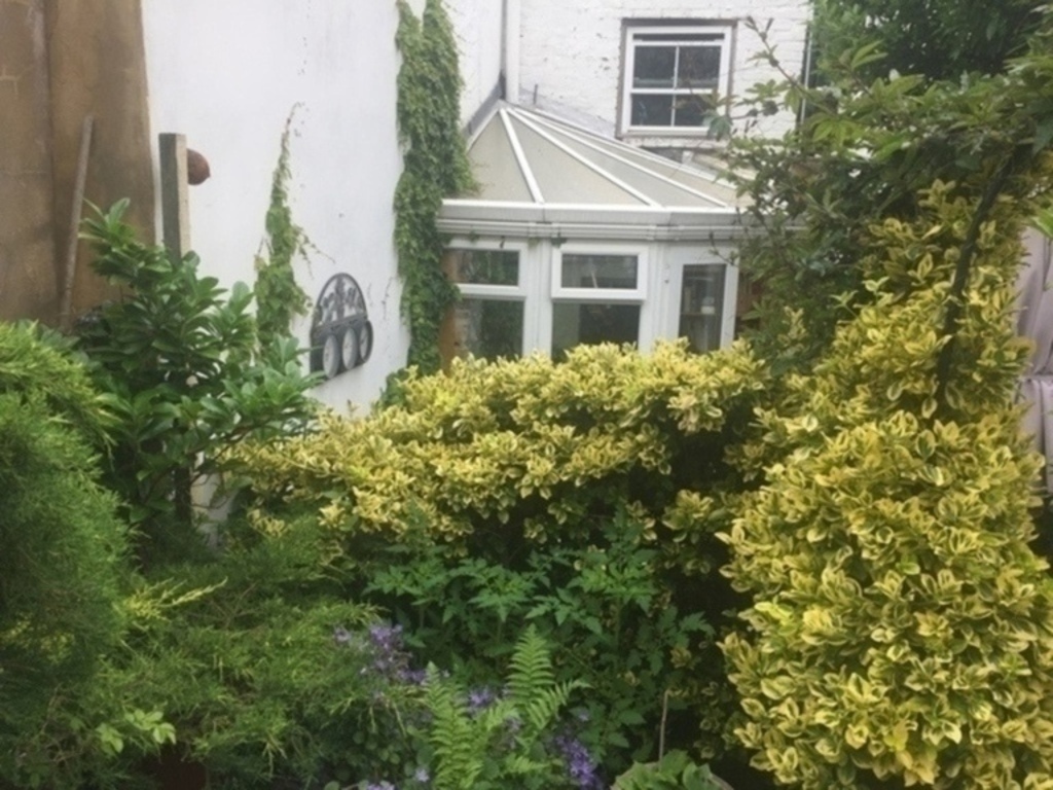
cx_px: 526
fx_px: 882
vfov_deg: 48.2
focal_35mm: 29
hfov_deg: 61.7
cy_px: 395
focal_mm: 4.15
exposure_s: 1/807
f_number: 2.2
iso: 32
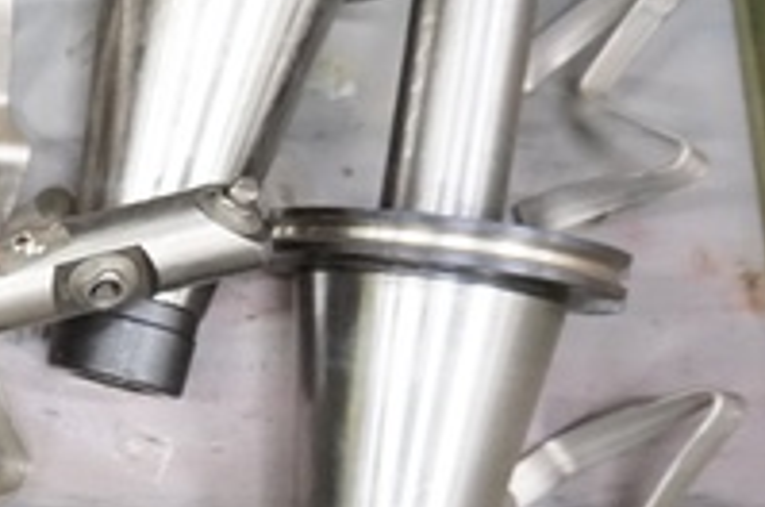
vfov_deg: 15.6
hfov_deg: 20.2
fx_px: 1846
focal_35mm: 87
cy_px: 346
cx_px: -373
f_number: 3.5
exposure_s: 1/25
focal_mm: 16
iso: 3200
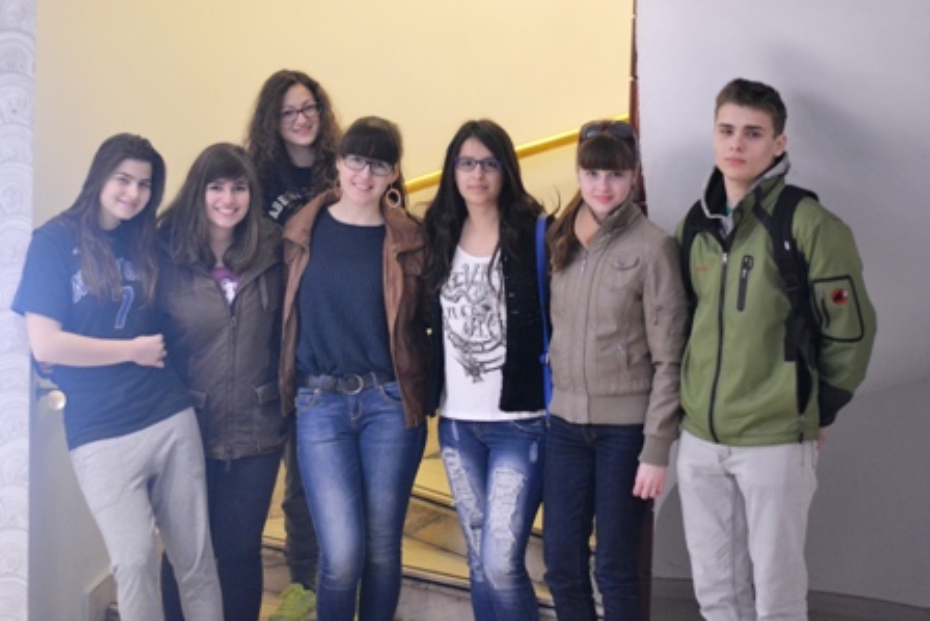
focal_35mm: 75
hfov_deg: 27.0
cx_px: 465
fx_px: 1938
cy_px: 310
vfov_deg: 18.2
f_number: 1.8
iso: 2000
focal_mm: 50
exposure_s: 1/60
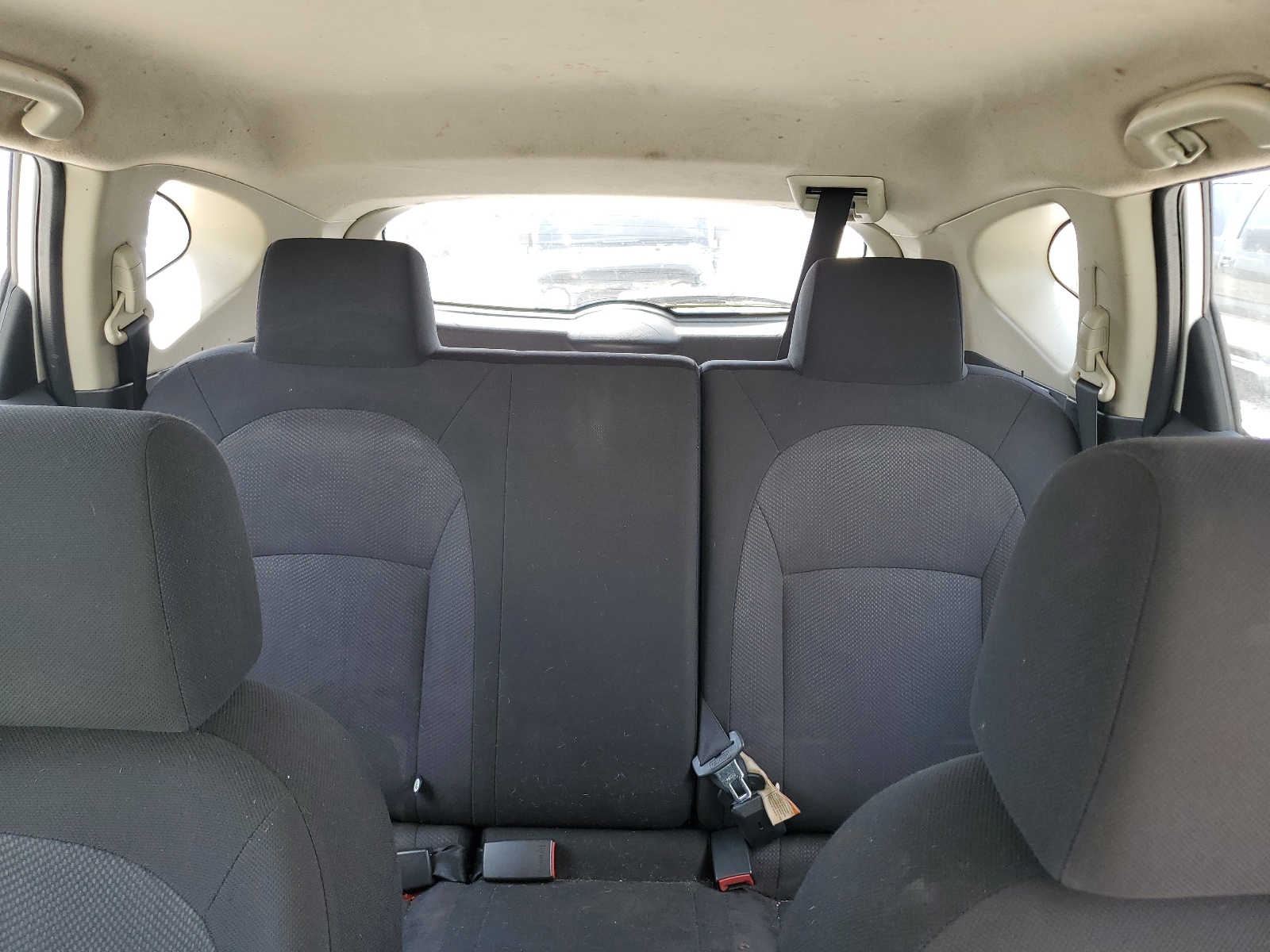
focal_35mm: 26
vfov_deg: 53.1
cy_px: 476
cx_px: 635
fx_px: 954
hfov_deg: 67.3
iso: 50
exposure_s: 1/204
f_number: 1.5
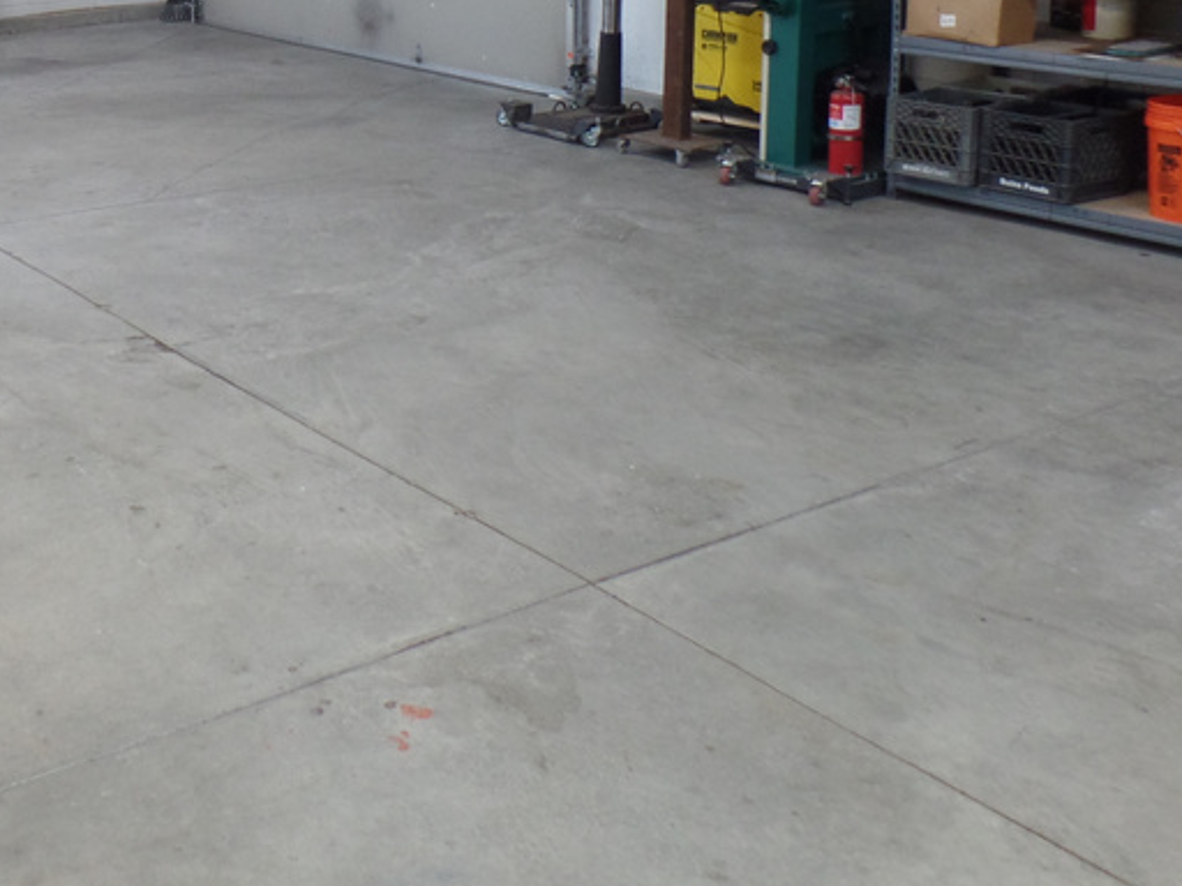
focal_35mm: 46
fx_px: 1571
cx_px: 175
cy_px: 85
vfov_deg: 30.1
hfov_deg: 39.0
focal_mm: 4.1
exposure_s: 1/30
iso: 200
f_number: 2.8
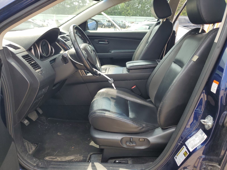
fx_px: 170
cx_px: 114
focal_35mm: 26
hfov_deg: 67.3
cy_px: 85
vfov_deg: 53.1
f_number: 1.5
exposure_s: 1/476
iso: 50
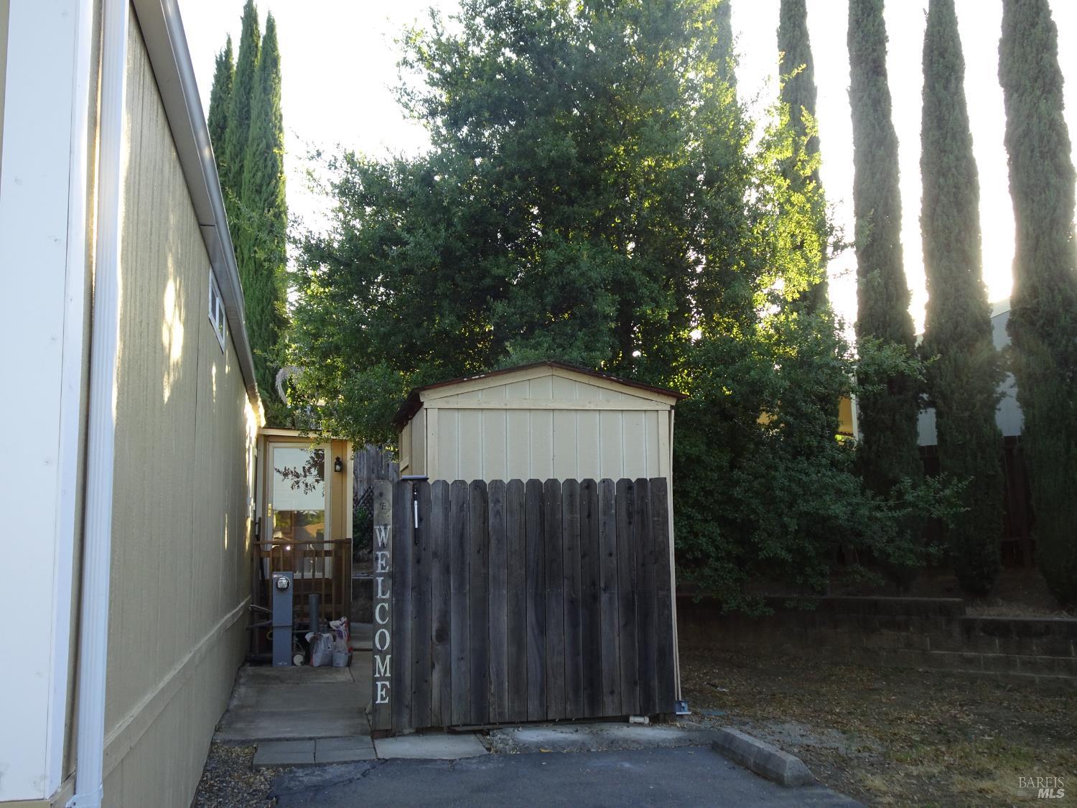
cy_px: 404
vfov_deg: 40.7
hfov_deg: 52.6
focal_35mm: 35
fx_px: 1089
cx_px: 538
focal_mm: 5.98
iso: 80
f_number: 4
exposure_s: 1/60
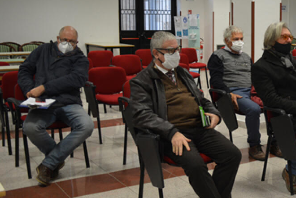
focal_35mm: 60
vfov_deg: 22.6
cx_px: 265
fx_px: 493
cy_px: 91
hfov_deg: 31.9
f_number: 3.8
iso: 800
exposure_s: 1/40
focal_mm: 22
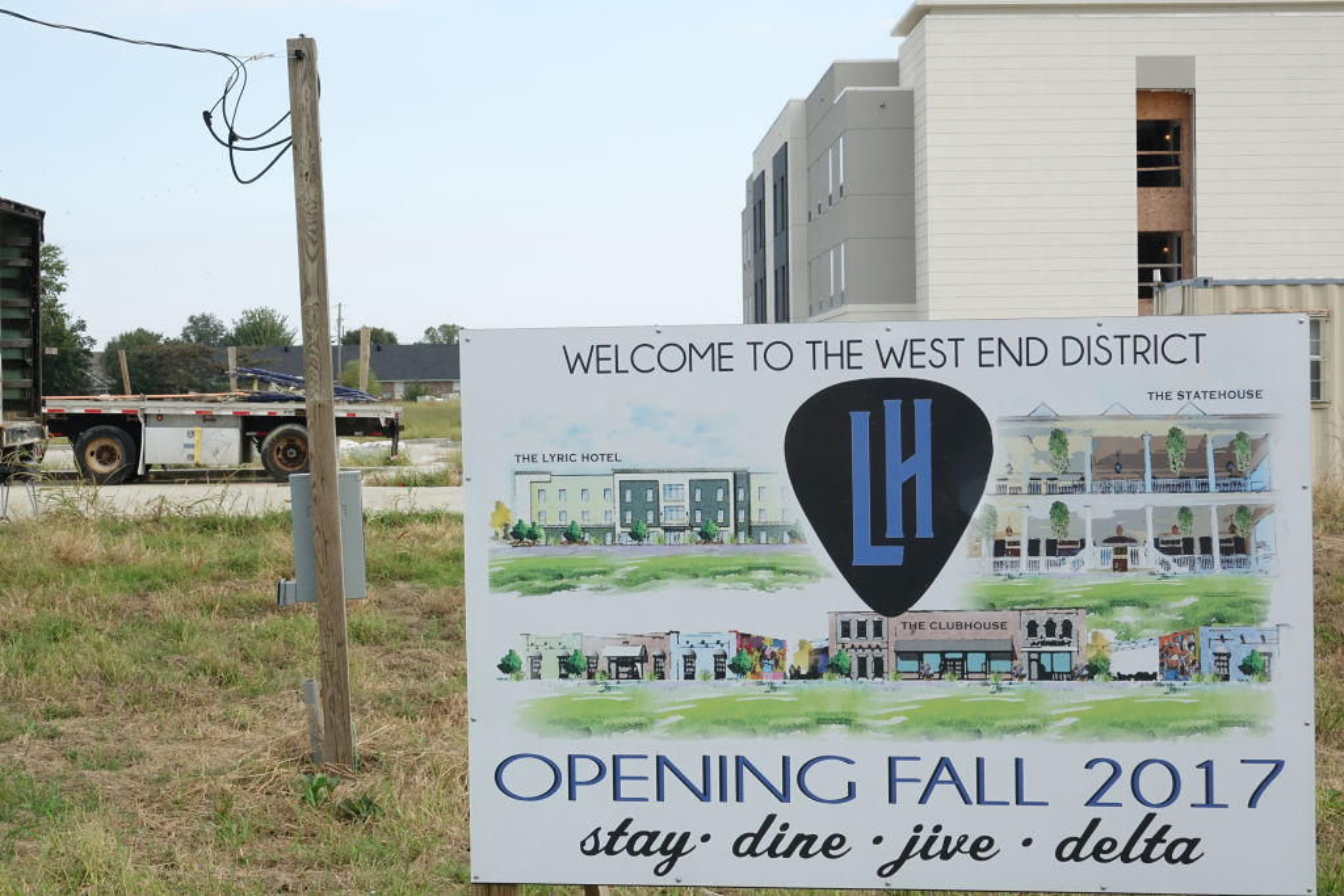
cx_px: 672
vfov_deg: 20.9
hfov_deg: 31.0
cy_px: 448
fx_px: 2427
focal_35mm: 65
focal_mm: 23.95
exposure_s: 1/1000
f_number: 6.3
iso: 800
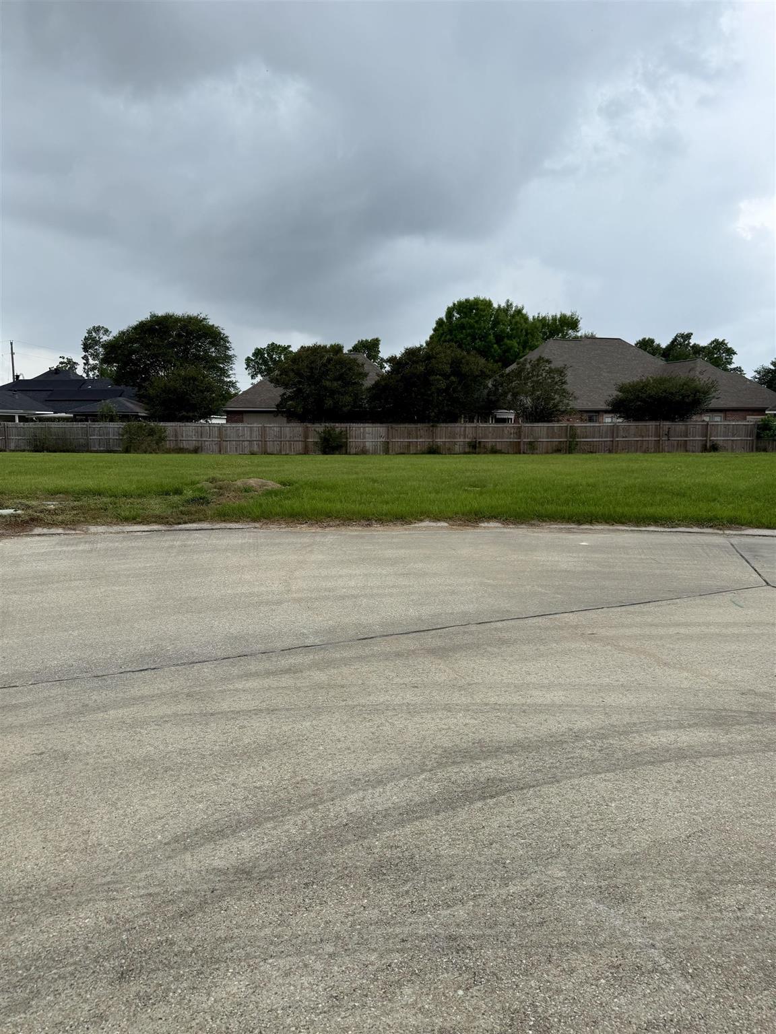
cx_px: 388
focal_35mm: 24
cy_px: 517
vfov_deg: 71.6
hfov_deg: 56.8
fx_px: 717
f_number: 1.78
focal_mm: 6.76
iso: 80
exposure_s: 1/2169
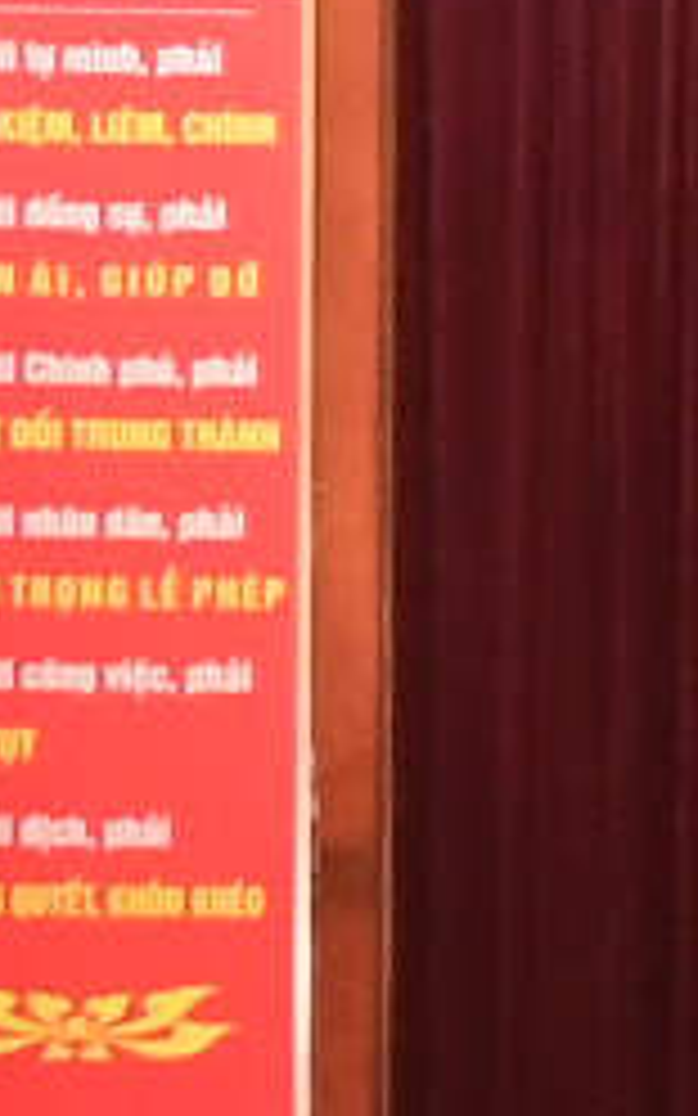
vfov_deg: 7.2
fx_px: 8857
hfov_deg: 4.1
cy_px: 945
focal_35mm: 291
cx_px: 3292
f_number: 4.5
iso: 3200
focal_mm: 24
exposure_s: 1/200
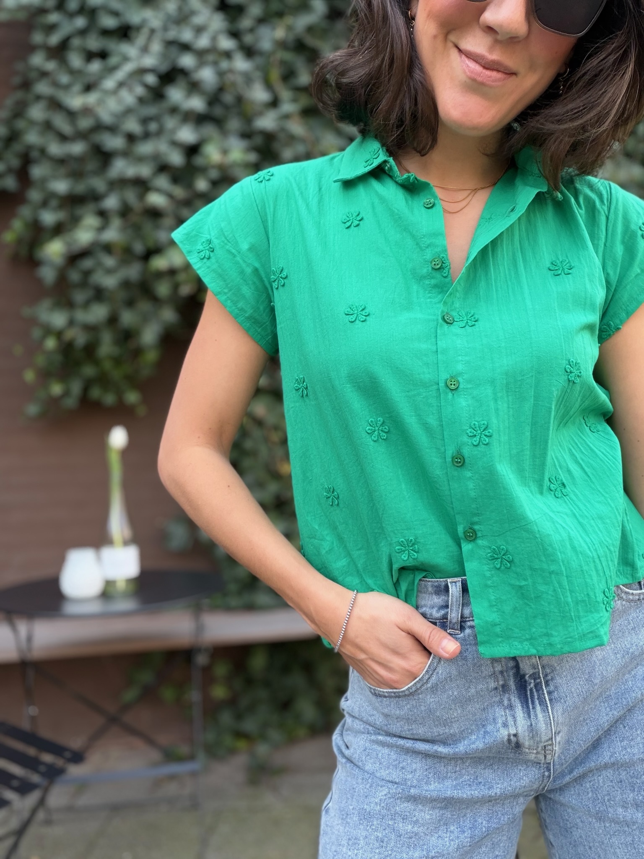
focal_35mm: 30
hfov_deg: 46.8
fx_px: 744
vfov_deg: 60.0
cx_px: 322
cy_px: 430
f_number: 1.9
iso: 32
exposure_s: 1/121
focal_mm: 2.71
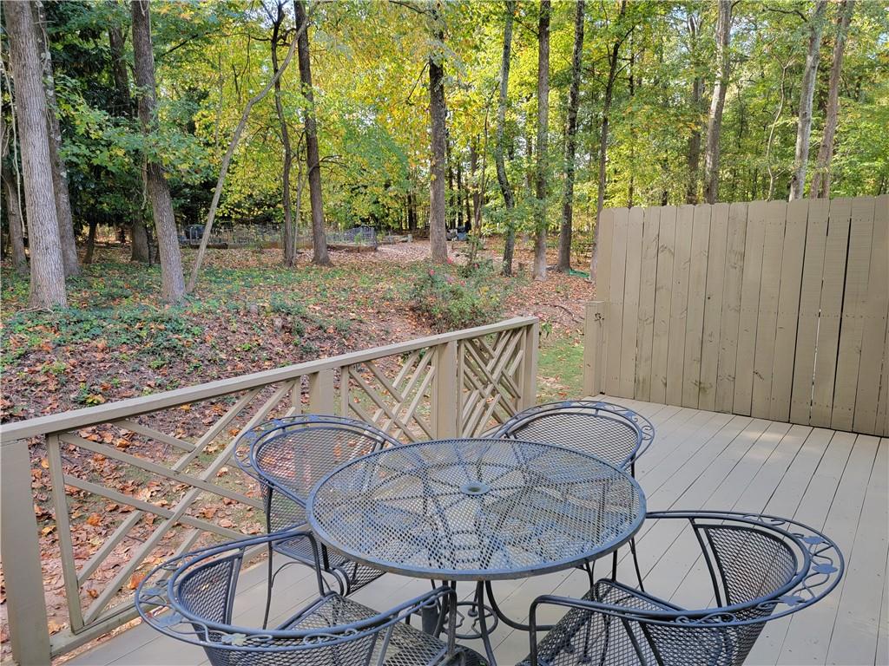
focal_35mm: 24
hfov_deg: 71.6
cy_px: 333
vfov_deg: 56.8
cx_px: 444
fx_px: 616
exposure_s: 1/120
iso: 80
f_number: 1.8
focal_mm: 6.7
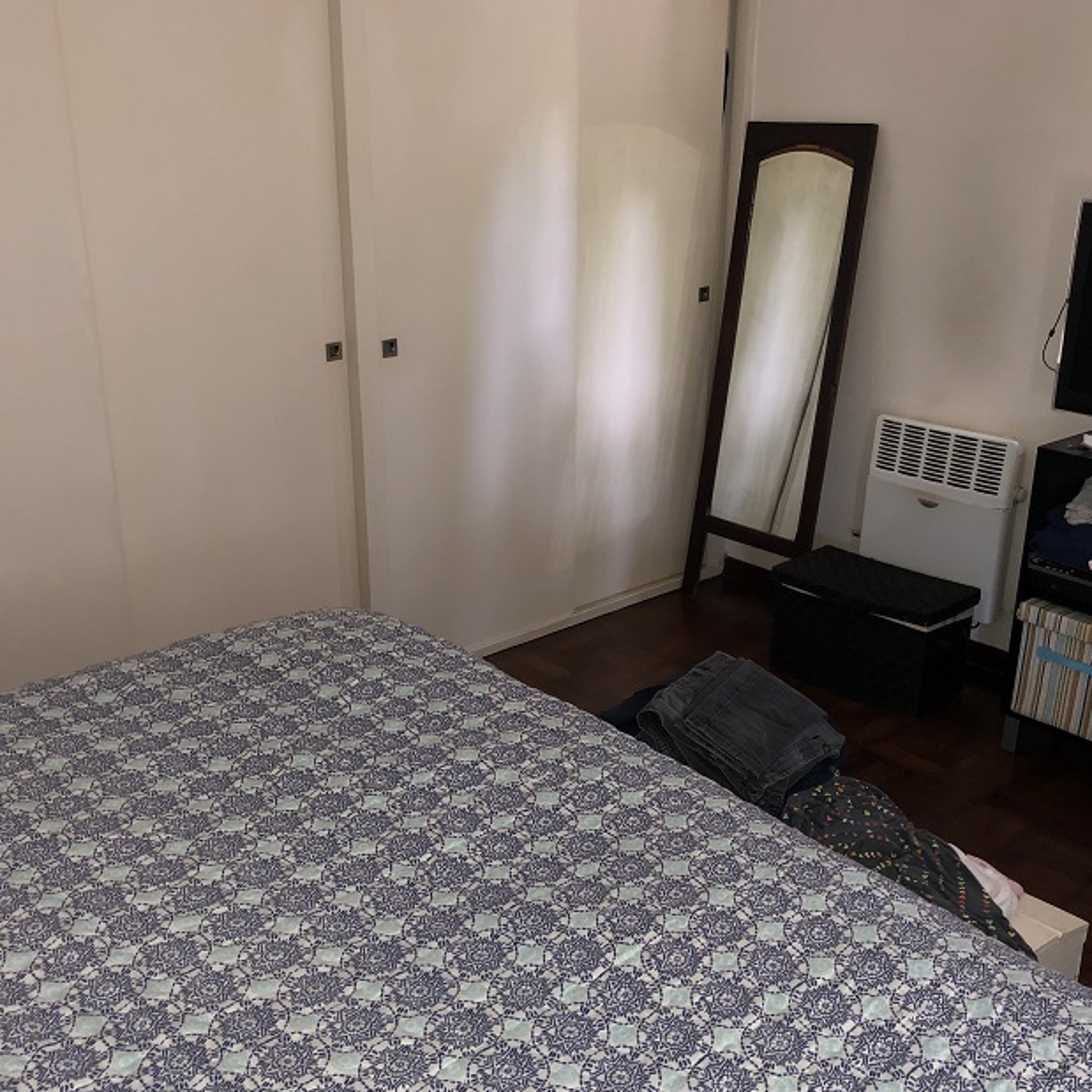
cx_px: 520
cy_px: 557
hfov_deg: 46.0
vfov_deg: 46.0
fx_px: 1285
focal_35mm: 36
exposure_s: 1/12
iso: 80
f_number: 1.8
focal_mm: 4
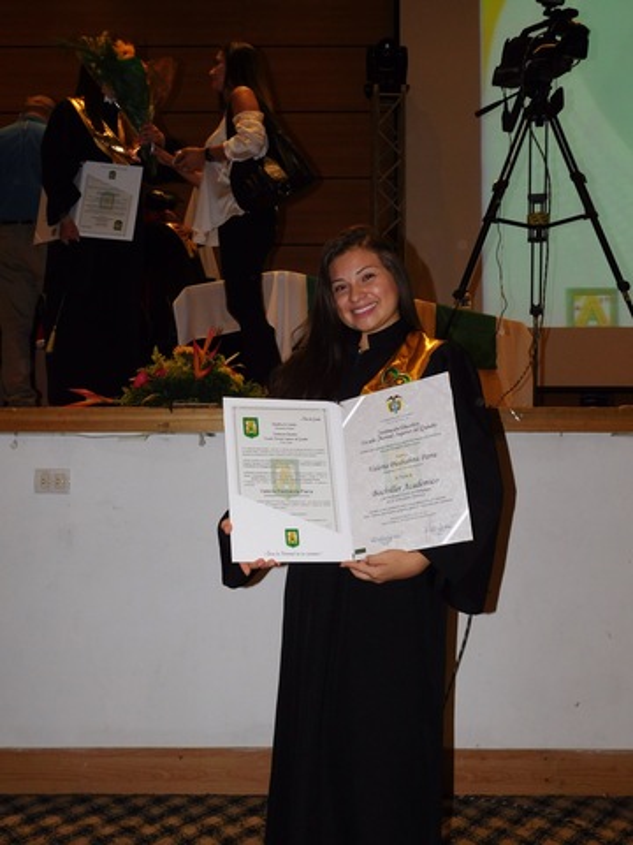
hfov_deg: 39.7
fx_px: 878
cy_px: 422
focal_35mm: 36
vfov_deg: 51.4
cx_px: 316
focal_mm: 6.3
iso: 200
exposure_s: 1/30
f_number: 3.5
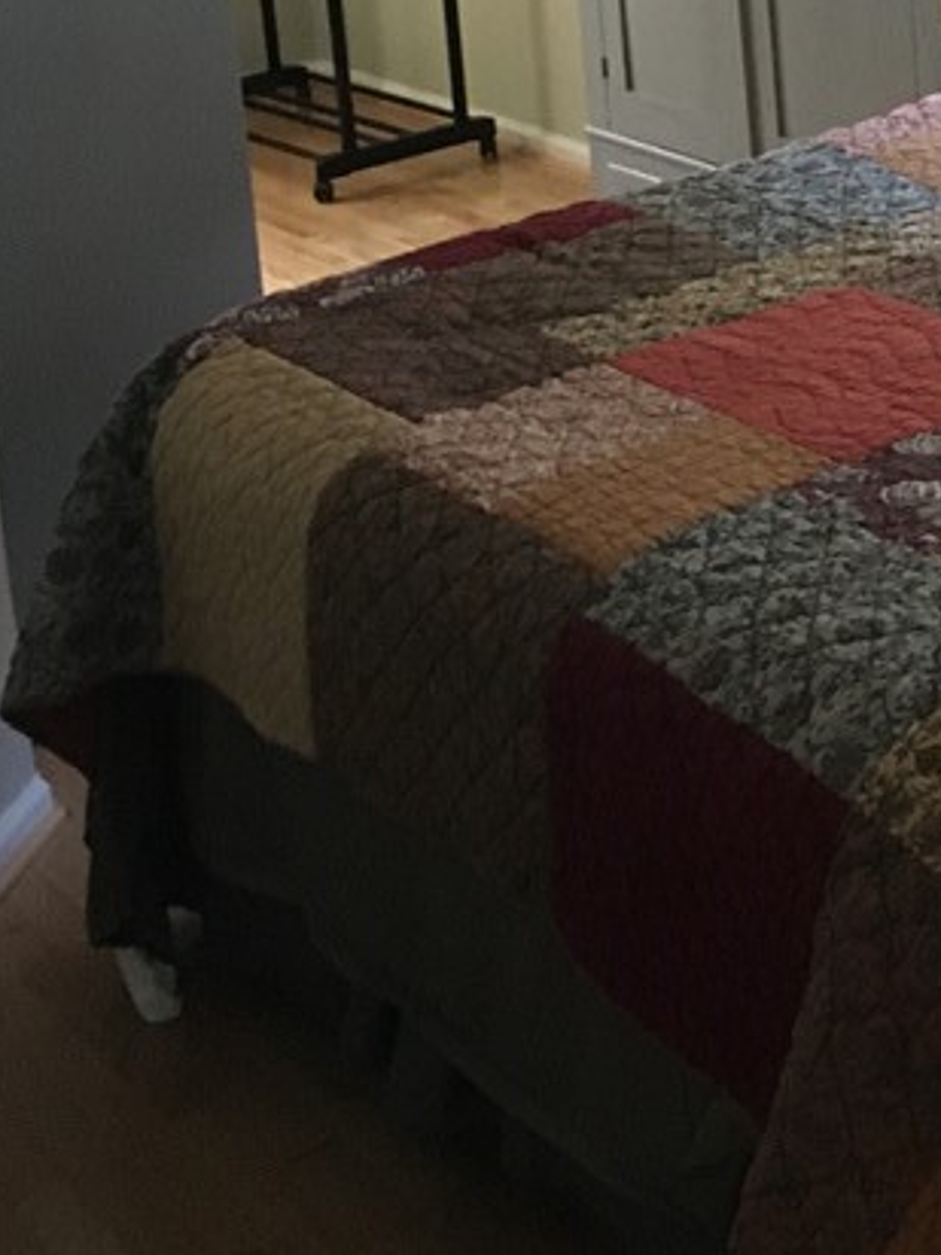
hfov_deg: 19.4
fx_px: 2610
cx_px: 1105
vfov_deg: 25.8
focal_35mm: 72
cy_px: 37
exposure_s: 1/15
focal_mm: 4.15
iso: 250
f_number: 2.2
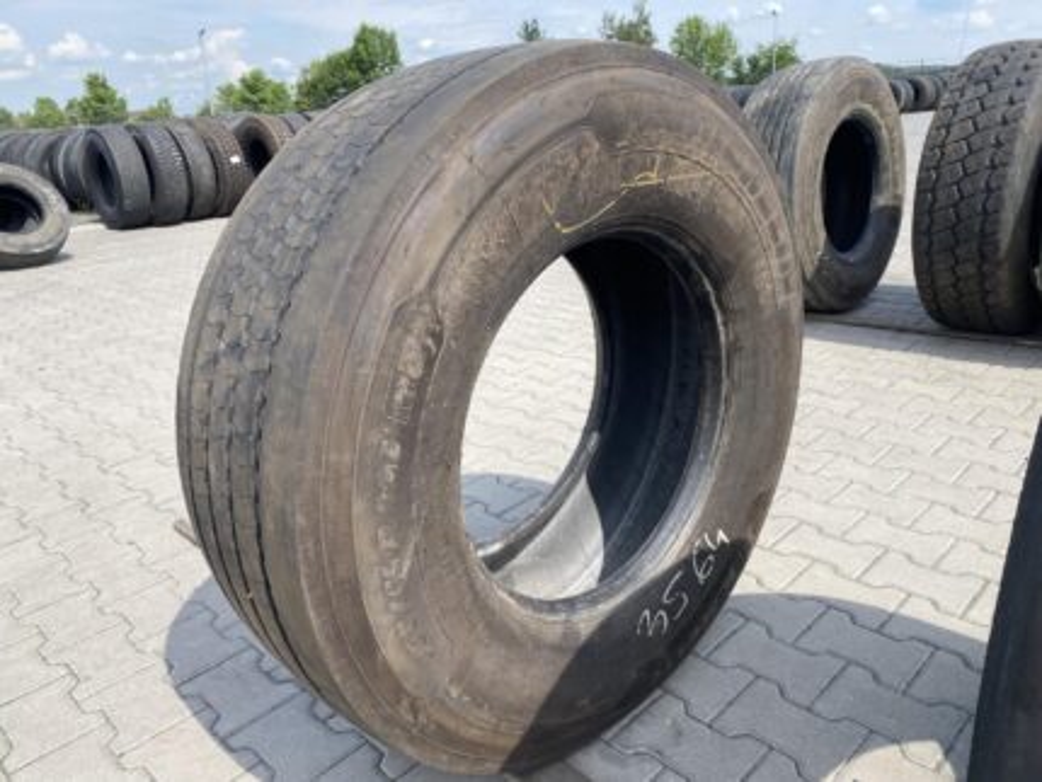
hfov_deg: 67.3
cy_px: 391
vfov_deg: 53.1
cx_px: 521
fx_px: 783
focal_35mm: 26
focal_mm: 4.25
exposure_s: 1/1504
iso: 32
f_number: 1.8
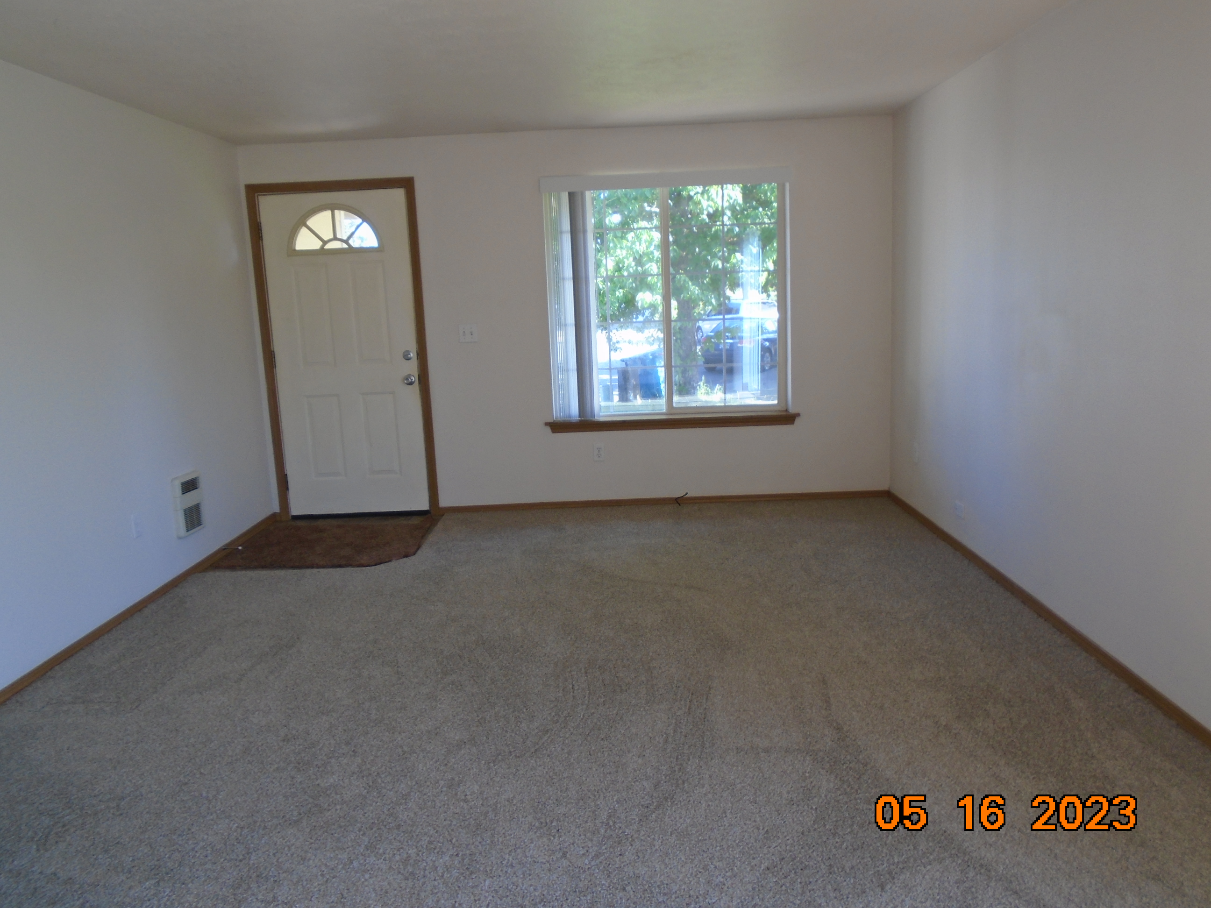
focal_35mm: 26
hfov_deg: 67.3
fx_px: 910
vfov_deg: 53.1
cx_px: 606
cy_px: 454
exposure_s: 1/30
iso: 100
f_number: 3.2
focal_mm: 4.6
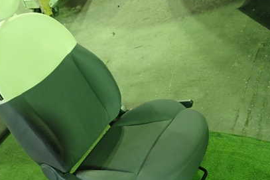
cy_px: 103
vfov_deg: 29.2
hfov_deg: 41.7
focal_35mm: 46
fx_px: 345
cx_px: 73
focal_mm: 5.4
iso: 800
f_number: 2.3
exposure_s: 1/25
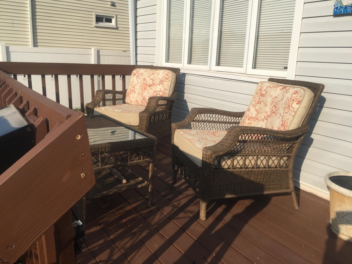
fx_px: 295
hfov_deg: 61.7
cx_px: 176
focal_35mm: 29
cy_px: 132
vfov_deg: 48.2
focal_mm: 4.15
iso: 32
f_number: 2.2
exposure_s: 1/2639
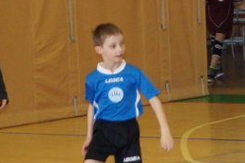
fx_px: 2482
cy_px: -39
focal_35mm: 365
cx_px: 520
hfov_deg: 5.5
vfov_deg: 3.8
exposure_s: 1/160
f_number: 5.6
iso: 1600
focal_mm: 55
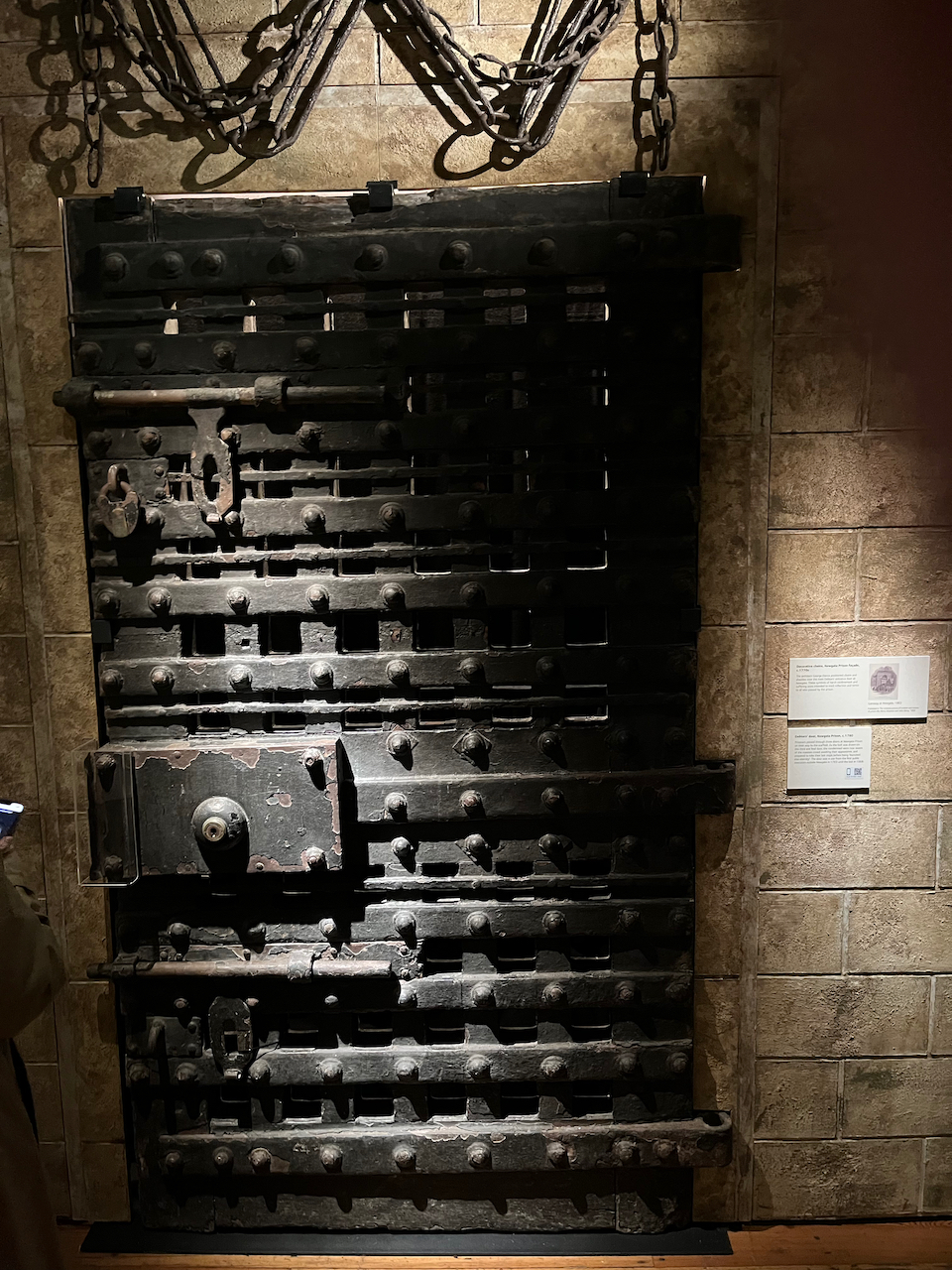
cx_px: 476
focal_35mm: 26
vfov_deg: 67.3
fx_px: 953
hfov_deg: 53.1
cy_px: 635
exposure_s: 1/30
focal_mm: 5.1
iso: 1000
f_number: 1.6
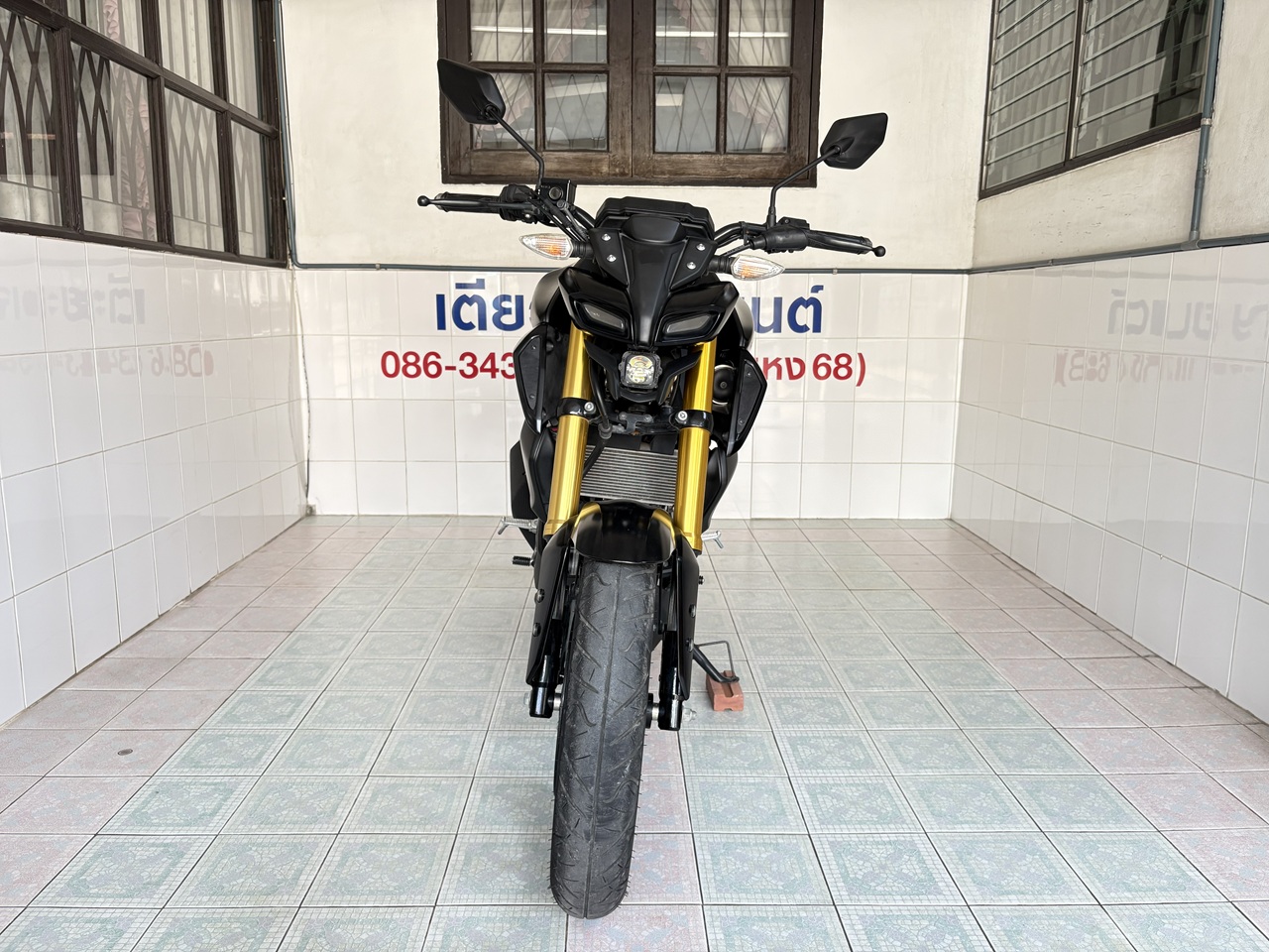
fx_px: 953
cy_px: 476
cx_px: 634
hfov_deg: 67.3
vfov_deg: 53.1
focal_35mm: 26
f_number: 1.6
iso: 125
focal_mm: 5.96
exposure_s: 1/96
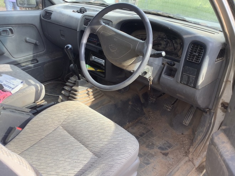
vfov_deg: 45.4
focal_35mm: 31
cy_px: 88
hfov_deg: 58.4
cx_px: 118
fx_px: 210
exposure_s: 1/120
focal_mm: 3.3
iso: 40
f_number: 2.4
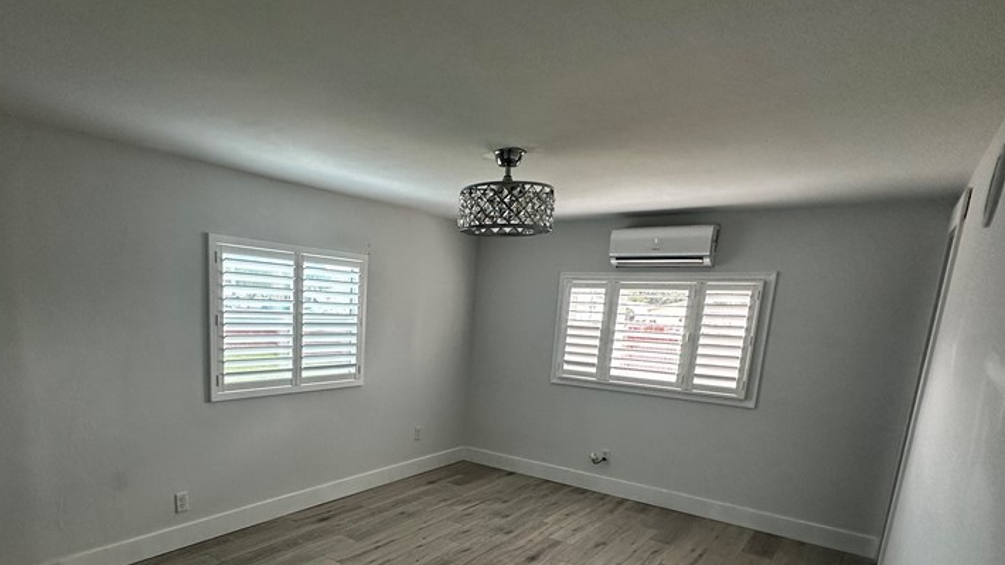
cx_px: 392
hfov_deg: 80.1
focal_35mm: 22
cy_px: 429
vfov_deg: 49.2
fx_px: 586
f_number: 2.2
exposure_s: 1/120
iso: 200
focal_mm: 2.22
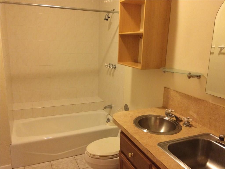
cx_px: 112
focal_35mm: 29
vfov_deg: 48.2
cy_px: 84
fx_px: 188
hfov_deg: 61.7
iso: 250
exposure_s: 1/30
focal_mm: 4.15
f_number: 2.2
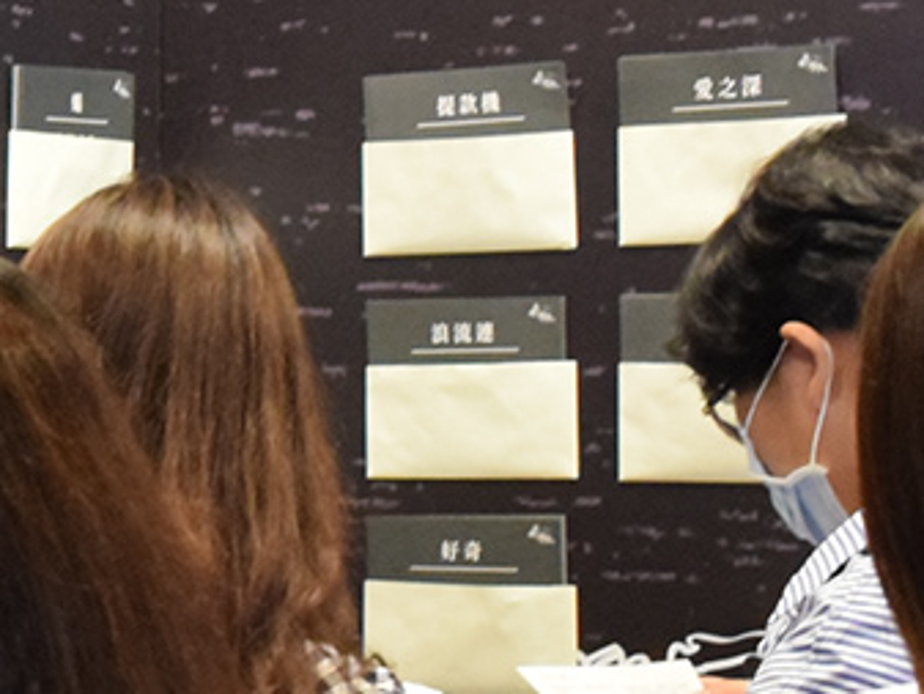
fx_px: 3952
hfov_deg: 12.9
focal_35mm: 148
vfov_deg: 10.0
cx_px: -247
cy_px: 365
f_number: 4
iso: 3200
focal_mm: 18
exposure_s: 1/60
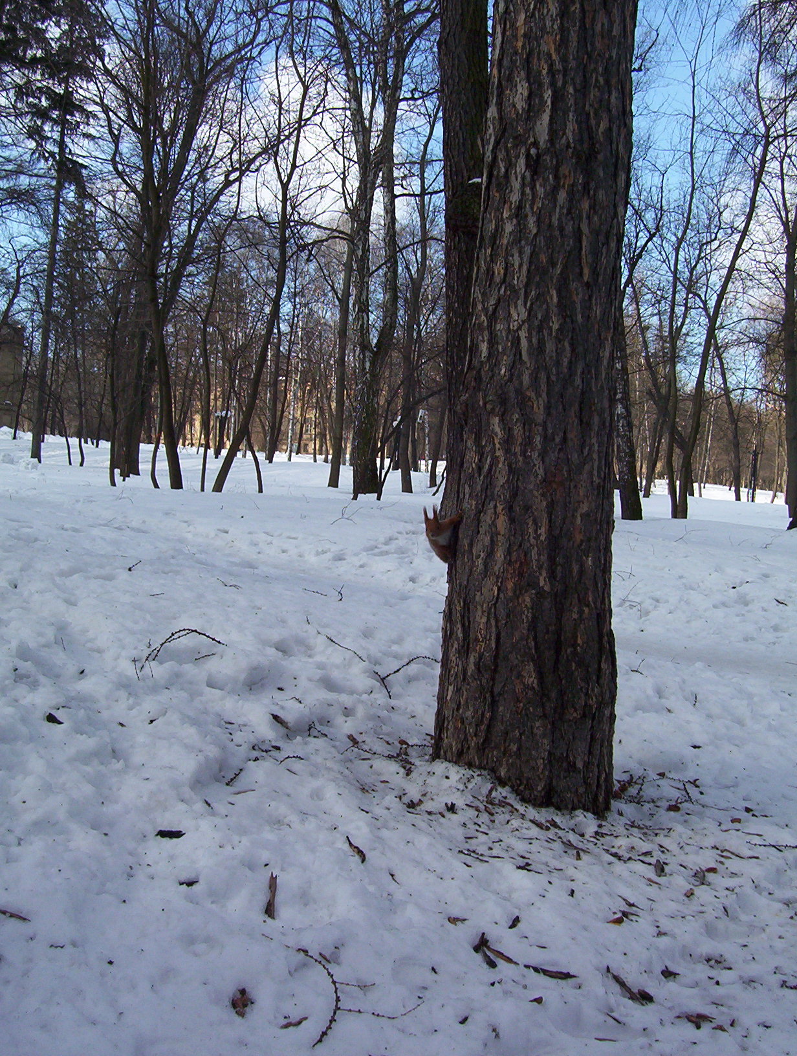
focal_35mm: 43
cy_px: 528
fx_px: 1315
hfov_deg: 33.7
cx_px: 398
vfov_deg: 43.8
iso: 100
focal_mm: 5.77
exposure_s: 1/500
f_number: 5.17
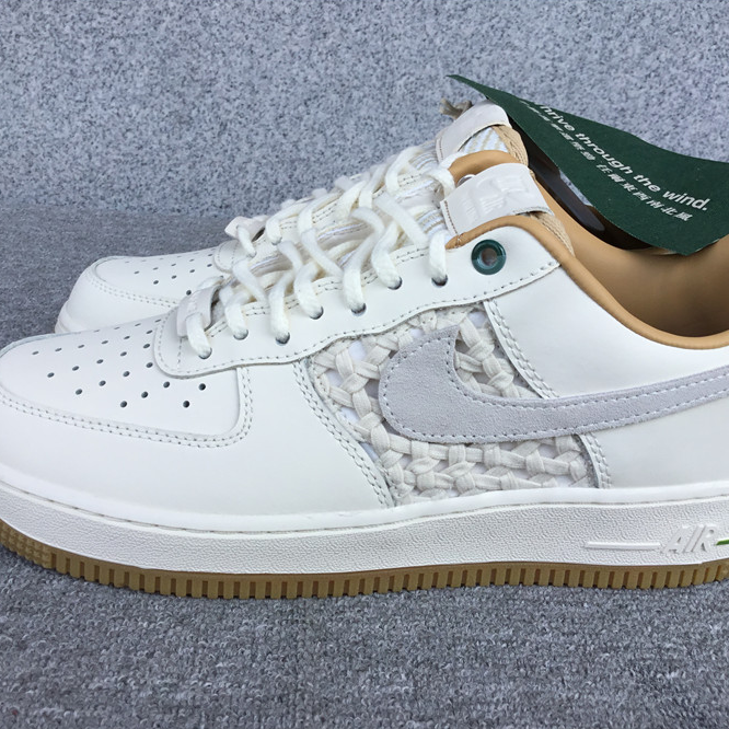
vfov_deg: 44.9
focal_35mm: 37
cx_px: 372
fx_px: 882
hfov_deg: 44.9
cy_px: 366
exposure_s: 1/433
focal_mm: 3.3
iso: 25
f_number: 2.4
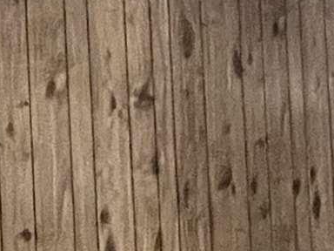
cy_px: 174
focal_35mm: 104
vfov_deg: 14.2
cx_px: 449
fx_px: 1003
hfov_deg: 17.6
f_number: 1.8
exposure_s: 1/17
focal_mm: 1.57
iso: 1600
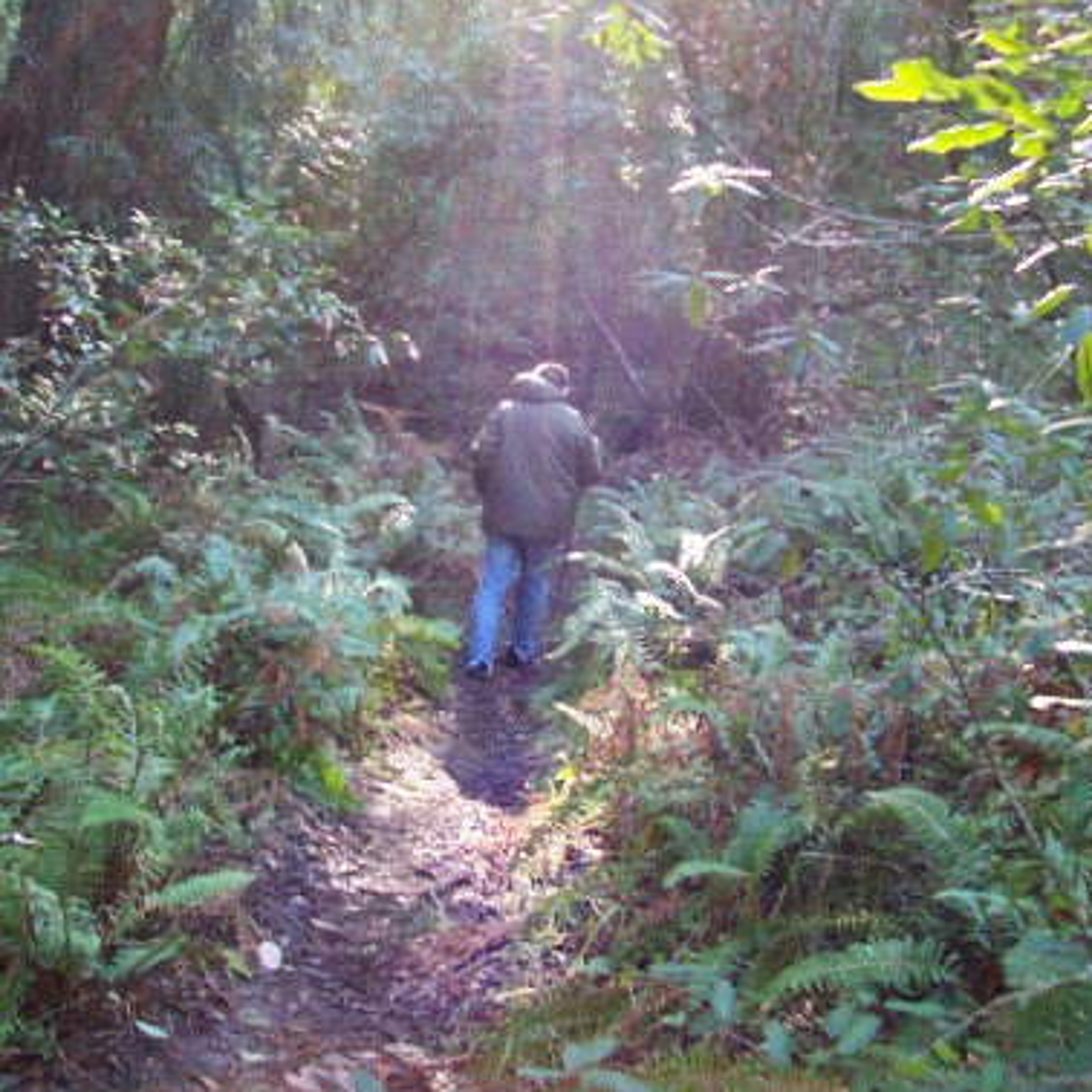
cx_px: 547
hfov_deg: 38.3
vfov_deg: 38.3
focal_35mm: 44
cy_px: 520
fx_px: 1570
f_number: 2.8
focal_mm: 5.6
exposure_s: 1/20
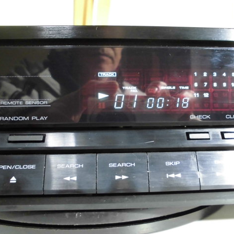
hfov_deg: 52.5
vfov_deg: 52.5
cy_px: 117
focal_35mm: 31
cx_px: 127
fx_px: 237
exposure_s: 1/3.33
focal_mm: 4.6
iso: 400
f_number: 3.5
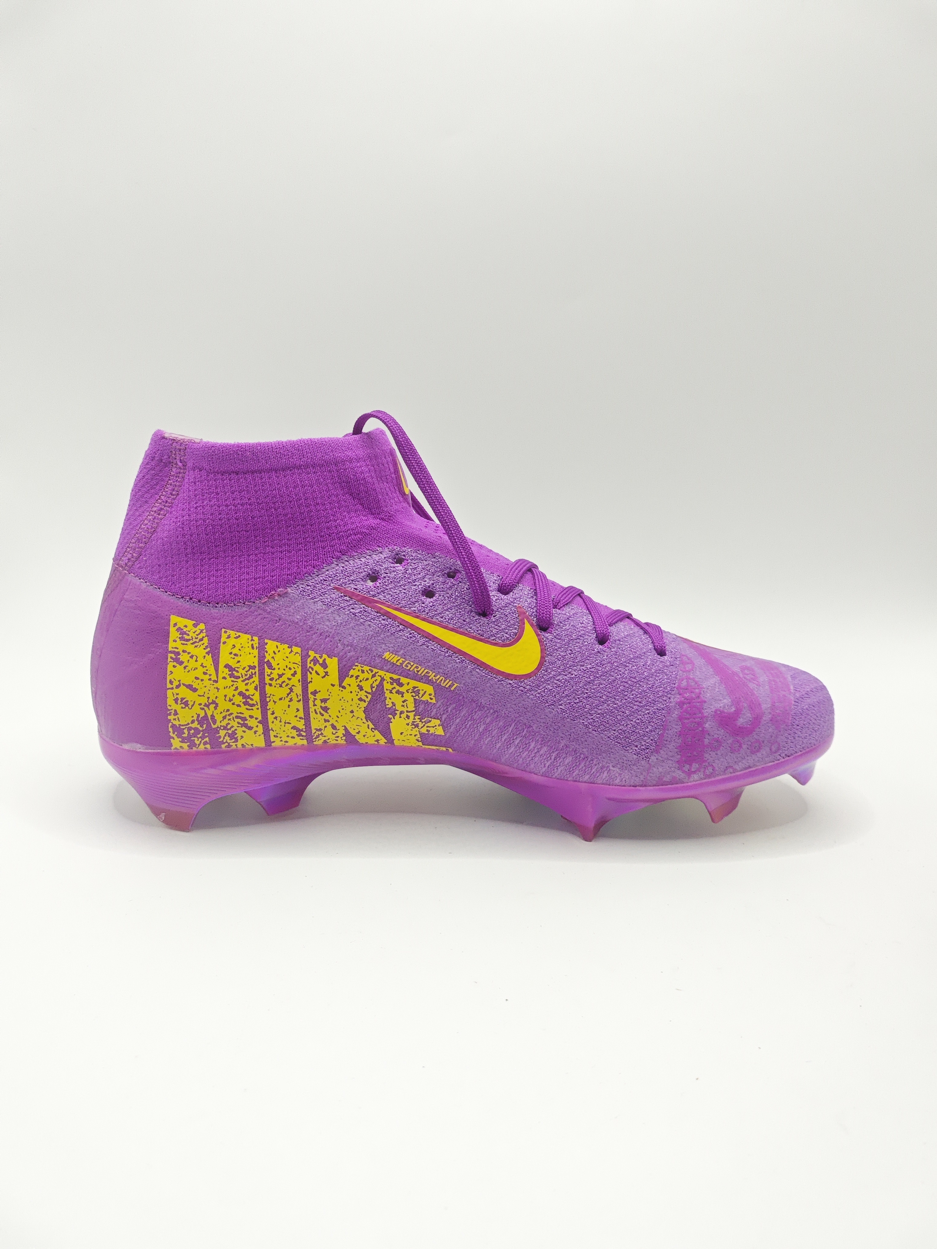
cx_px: 468
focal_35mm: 23
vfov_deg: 73.9
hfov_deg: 58.9
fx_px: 830
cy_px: 624
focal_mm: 6.68
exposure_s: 1/640
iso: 3200
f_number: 4
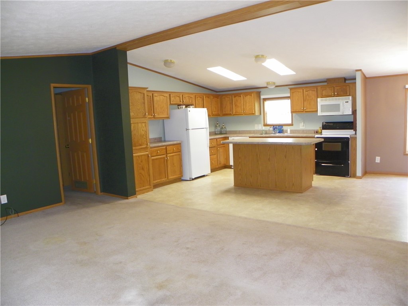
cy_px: 153
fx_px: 306
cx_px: 204
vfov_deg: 53.1
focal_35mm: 26
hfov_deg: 67.3
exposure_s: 1/30
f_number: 2.8
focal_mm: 4.6
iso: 200
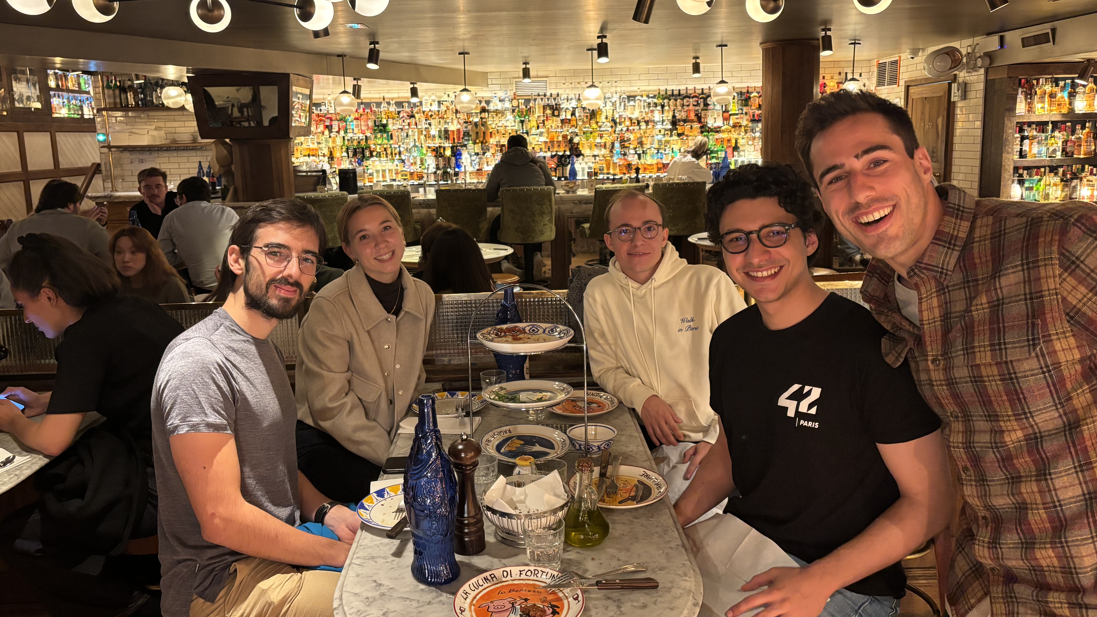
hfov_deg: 66.1
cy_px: 261
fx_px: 844
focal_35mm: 29
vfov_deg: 40.1
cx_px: 544
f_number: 1.6
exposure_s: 1/33
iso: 500
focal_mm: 5.96
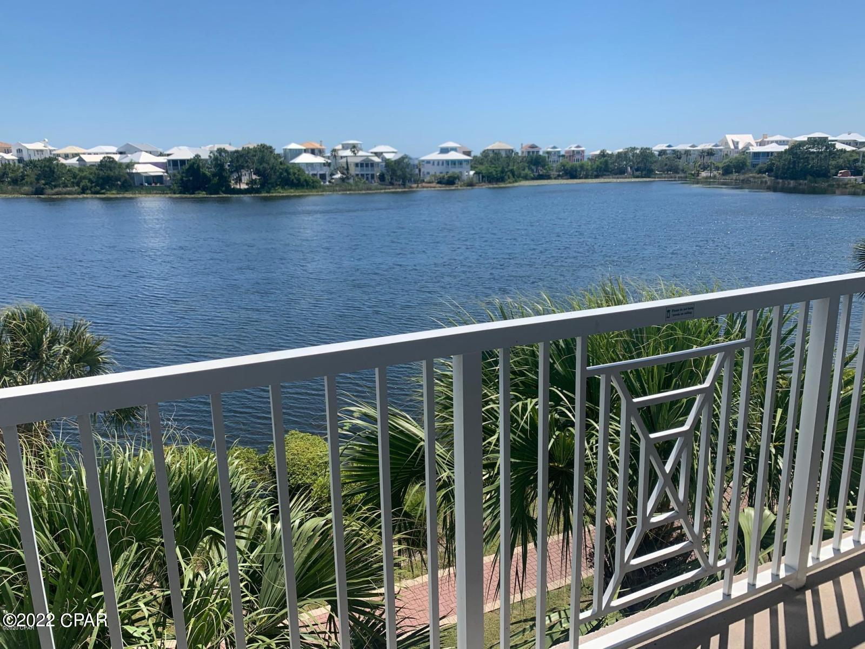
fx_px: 650
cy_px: 324
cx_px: 432
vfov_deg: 53.1
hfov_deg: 67.3
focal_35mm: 26
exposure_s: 1/2545
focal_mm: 4.25
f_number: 1.8
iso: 25
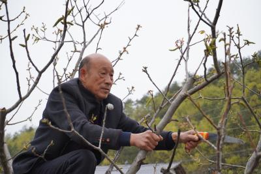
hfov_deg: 27.0
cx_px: 130
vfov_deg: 18.2
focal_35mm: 75
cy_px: 87
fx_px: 544
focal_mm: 50
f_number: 5.6
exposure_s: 1/200
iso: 100
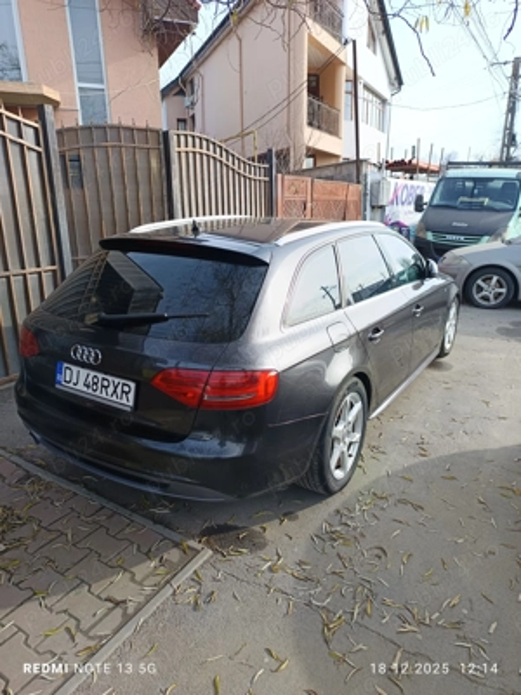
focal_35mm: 24
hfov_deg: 56.8
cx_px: 260
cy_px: 348
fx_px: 482
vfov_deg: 71.6
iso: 50
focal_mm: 5.31
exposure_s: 1/133
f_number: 1.7
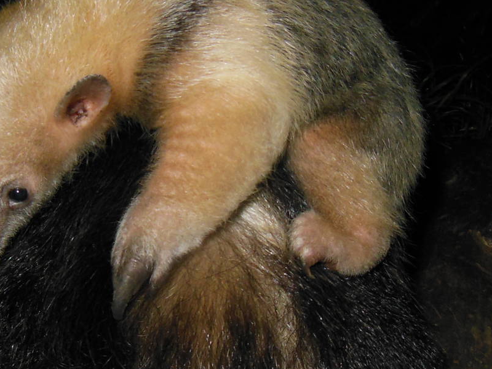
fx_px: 711
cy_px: 191
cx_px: 215
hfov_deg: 38.1
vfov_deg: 29.1
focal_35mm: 50
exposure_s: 1/25
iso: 400
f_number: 7
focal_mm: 4.5
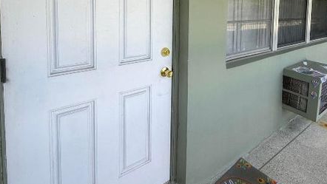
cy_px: 22
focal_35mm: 23
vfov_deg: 45.4
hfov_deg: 78.5
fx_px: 199
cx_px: 177
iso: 50
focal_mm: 2.22
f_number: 2.2
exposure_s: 1/329
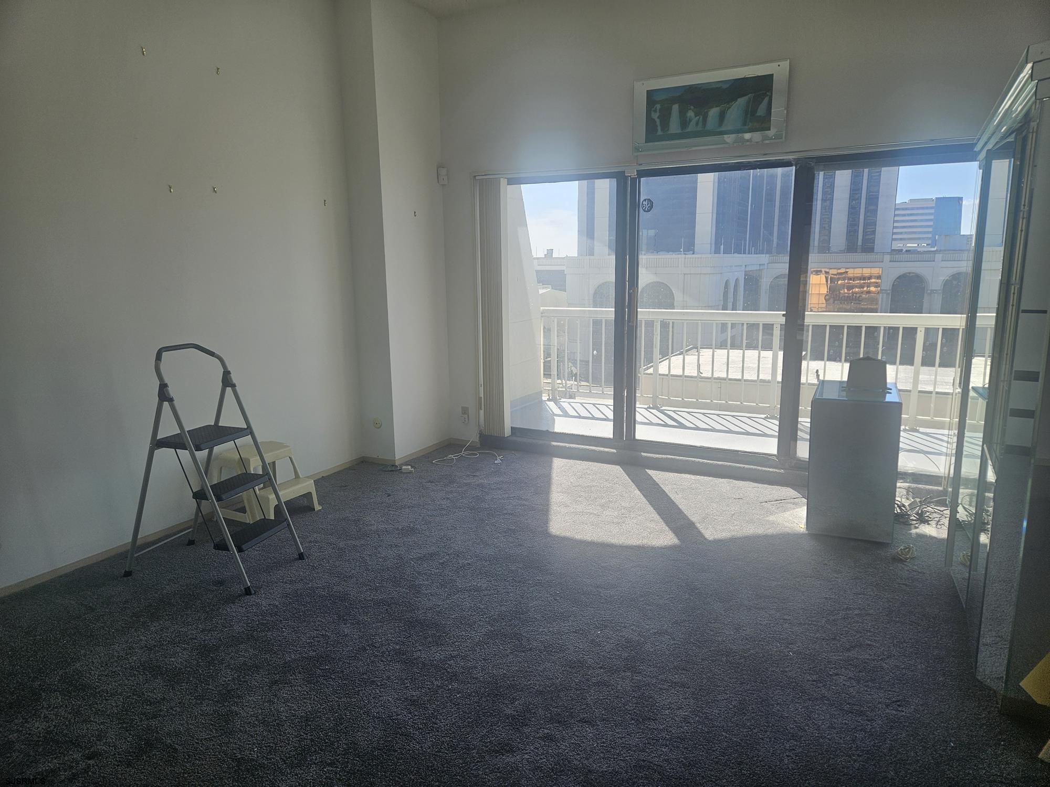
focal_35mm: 23
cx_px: 525
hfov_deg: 73.9
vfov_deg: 58.9
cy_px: 394
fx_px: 698
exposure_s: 1/302
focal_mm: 5.4
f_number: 1.8
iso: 25
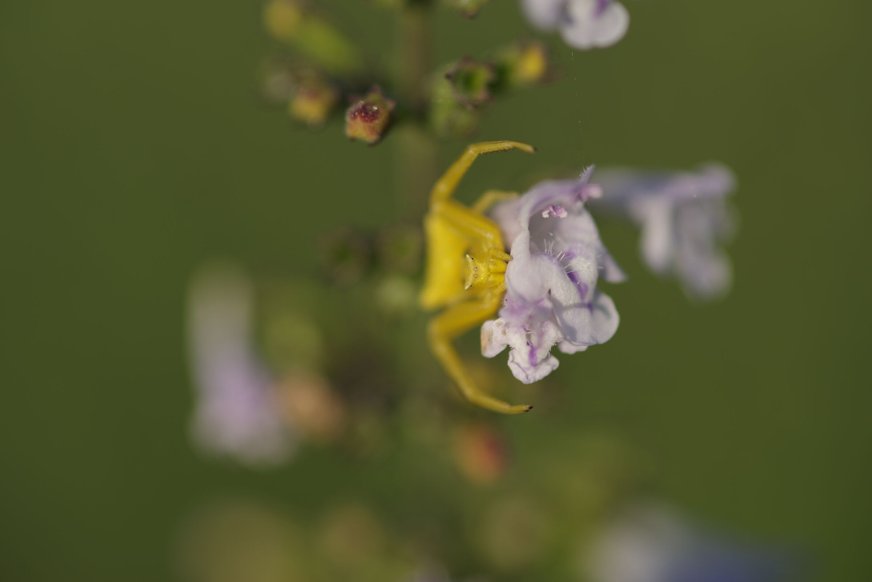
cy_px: 291
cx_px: 436
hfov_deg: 20.4
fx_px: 2423
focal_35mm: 100
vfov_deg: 13.7
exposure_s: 1/500
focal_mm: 100
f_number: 2.8
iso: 100
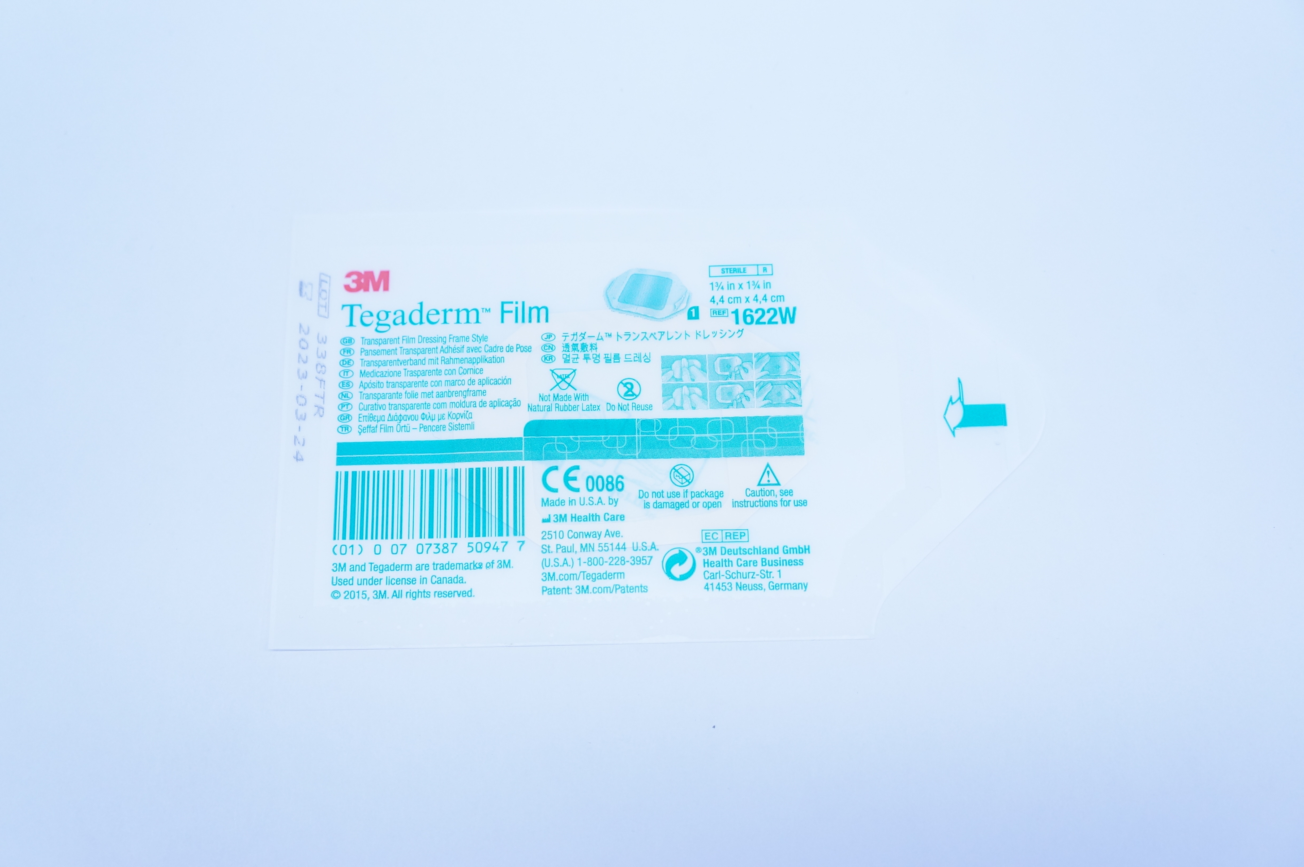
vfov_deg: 34.1
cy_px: 434
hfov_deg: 49.6
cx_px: 652
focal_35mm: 39
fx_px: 1411
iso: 800
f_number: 4.5
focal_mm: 26
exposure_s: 1/250
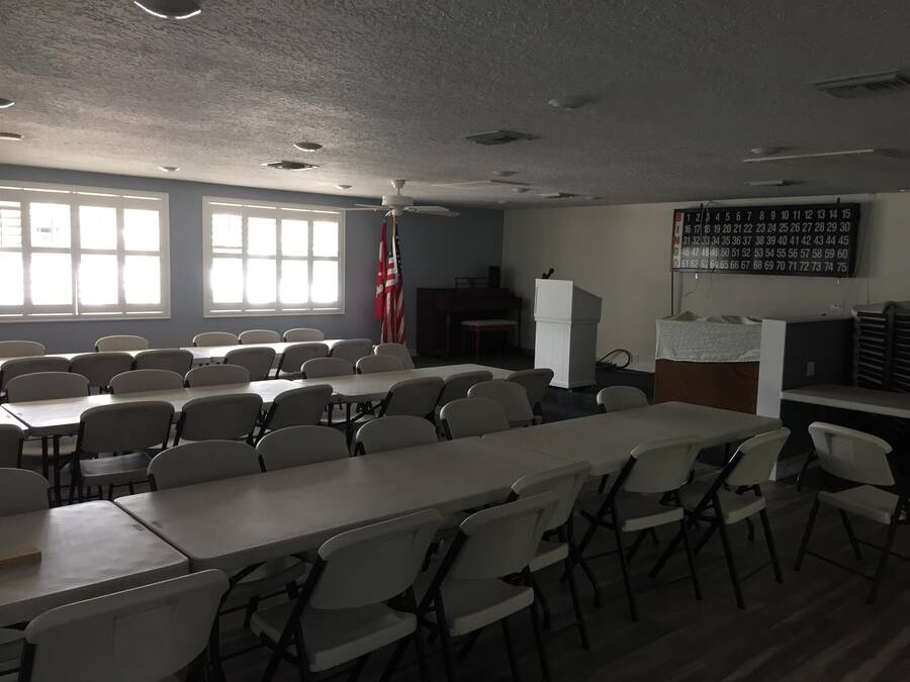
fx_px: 762
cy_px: 341
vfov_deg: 48.2
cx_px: 455
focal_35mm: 29
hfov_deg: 61.7
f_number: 2.2
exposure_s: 1/30
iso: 64
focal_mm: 4.15
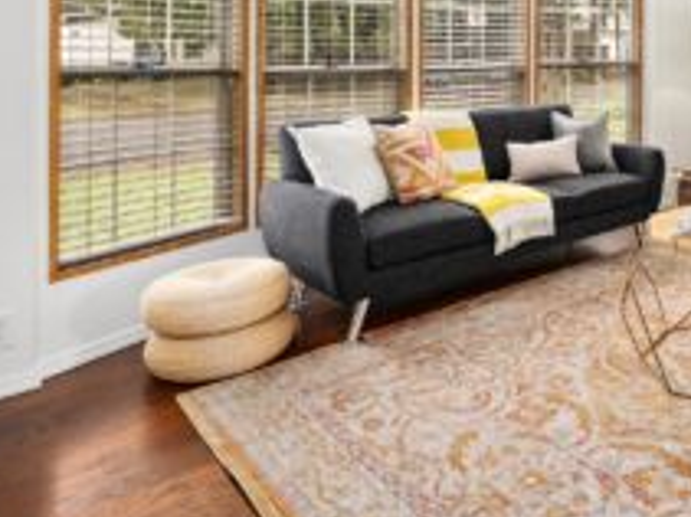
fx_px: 618
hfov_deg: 51.4
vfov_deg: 43.1
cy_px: 97
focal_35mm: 31
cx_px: 626
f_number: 7.1
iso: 1000
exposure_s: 1/10
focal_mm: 17
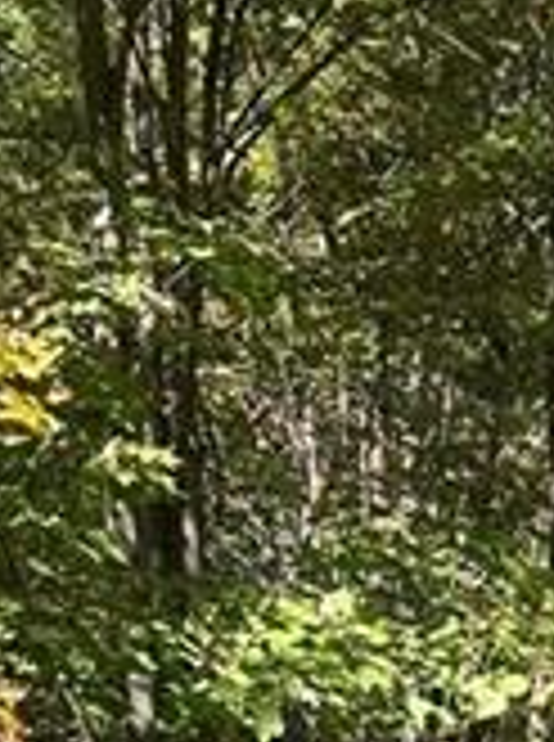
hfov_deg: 12.7
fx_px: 2399
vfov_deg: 16.4
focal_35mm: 112
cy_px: 1034
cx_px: 748
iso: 80
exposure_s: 1/458
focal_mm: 6.86
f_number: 1.78
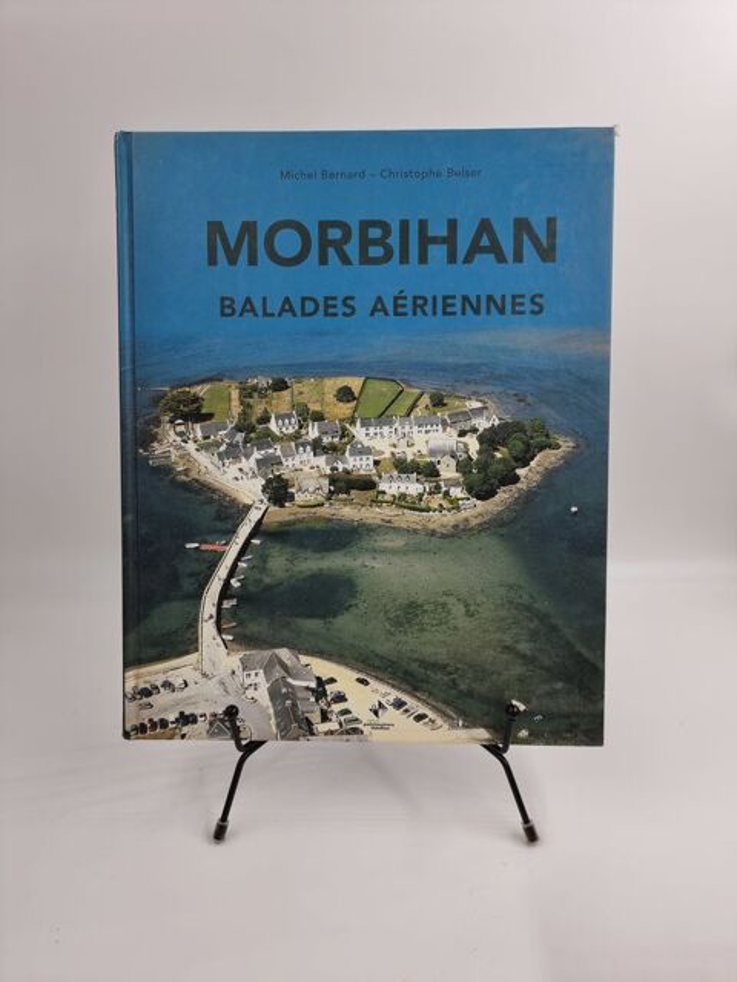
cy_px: 491
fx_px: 681
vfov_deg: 71.6
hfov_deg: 56.8
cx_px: 368
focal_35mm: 24
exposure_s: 1/120
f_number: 1.8
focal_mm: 6.7
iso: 50
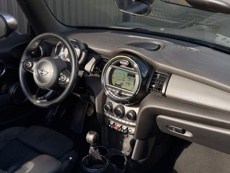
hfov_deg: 39.7
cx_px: 115
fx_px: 319
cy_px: 86
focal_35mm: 48
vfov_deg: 30.3
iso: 64
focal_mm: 6.76
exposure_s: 1/1403
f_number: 1.78
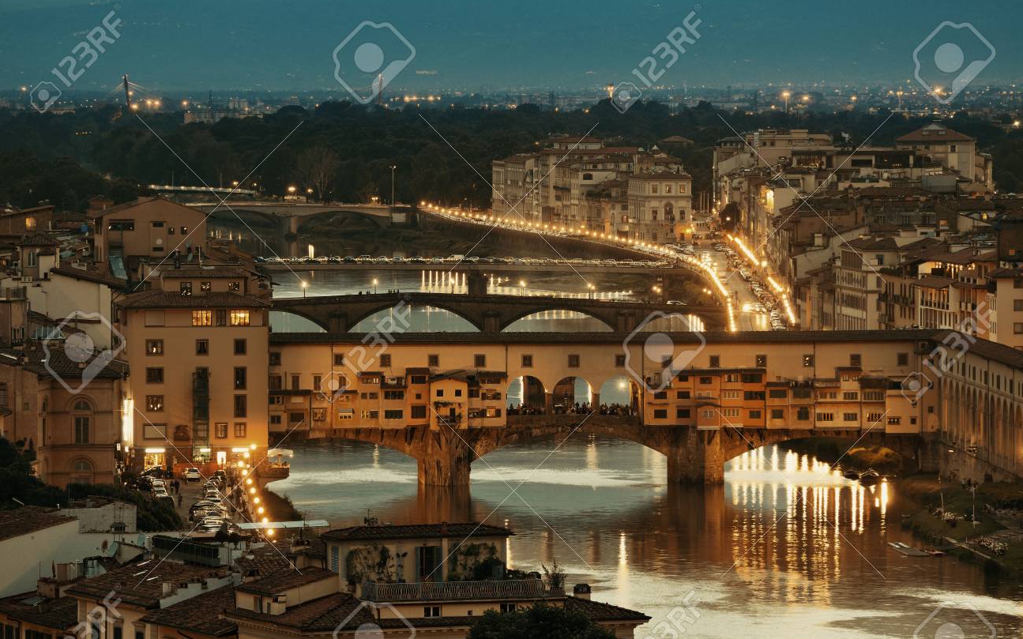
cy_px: 320
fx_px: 7415
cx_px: 513
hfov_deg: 7.9
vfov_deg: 4.9
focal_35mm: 266
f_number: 8
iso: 200
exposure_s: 1
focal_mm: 260
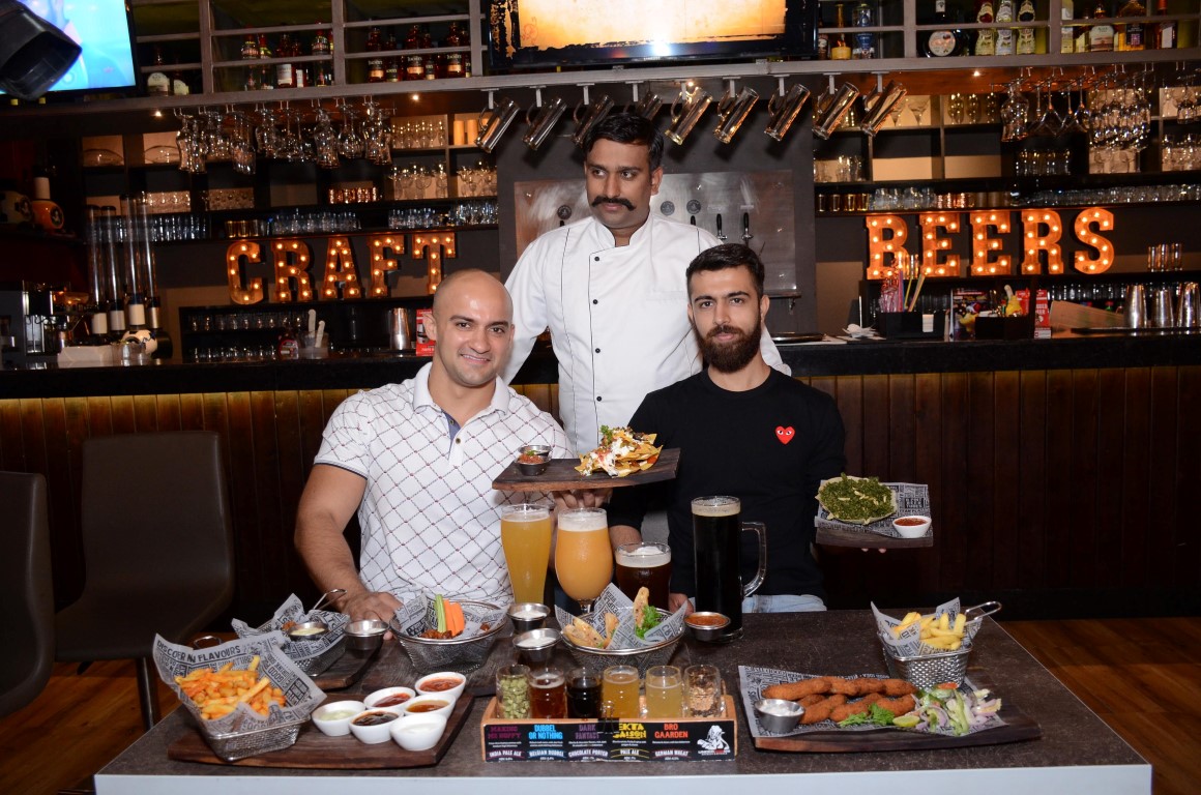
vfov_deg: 43.4
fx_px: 999
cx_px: 600
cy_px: 398
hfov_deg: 62.0
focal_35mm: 30
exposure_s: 1/60
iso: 1250
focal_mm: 20
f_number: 4
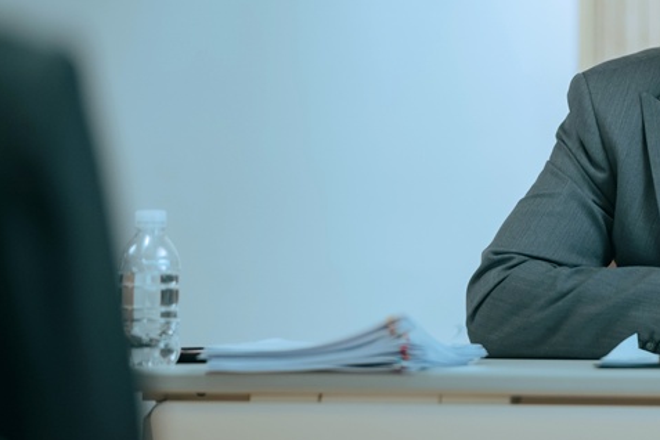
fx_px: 5225
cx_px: 594
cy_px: 100
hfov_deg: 7.2
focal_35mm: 285
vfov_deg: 4.8
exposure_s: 1/125
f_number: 2.8
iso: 1250
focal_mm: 151
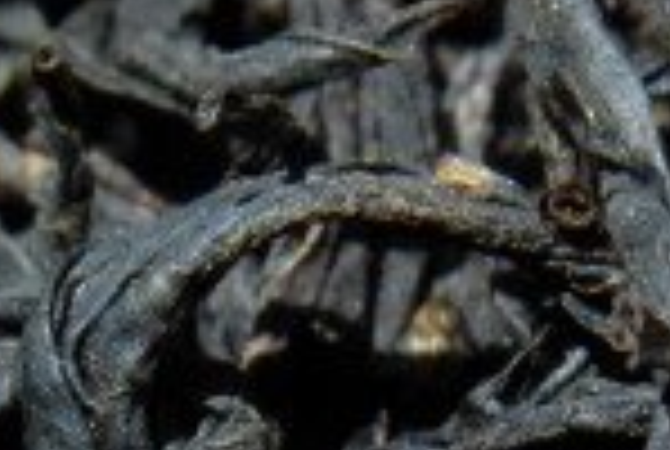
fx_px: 11951
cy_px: 828
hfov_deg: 3.2
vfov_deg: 2.2
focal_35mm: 641
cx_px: 263
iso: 400
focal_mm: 75
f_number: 14
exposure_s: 1/320
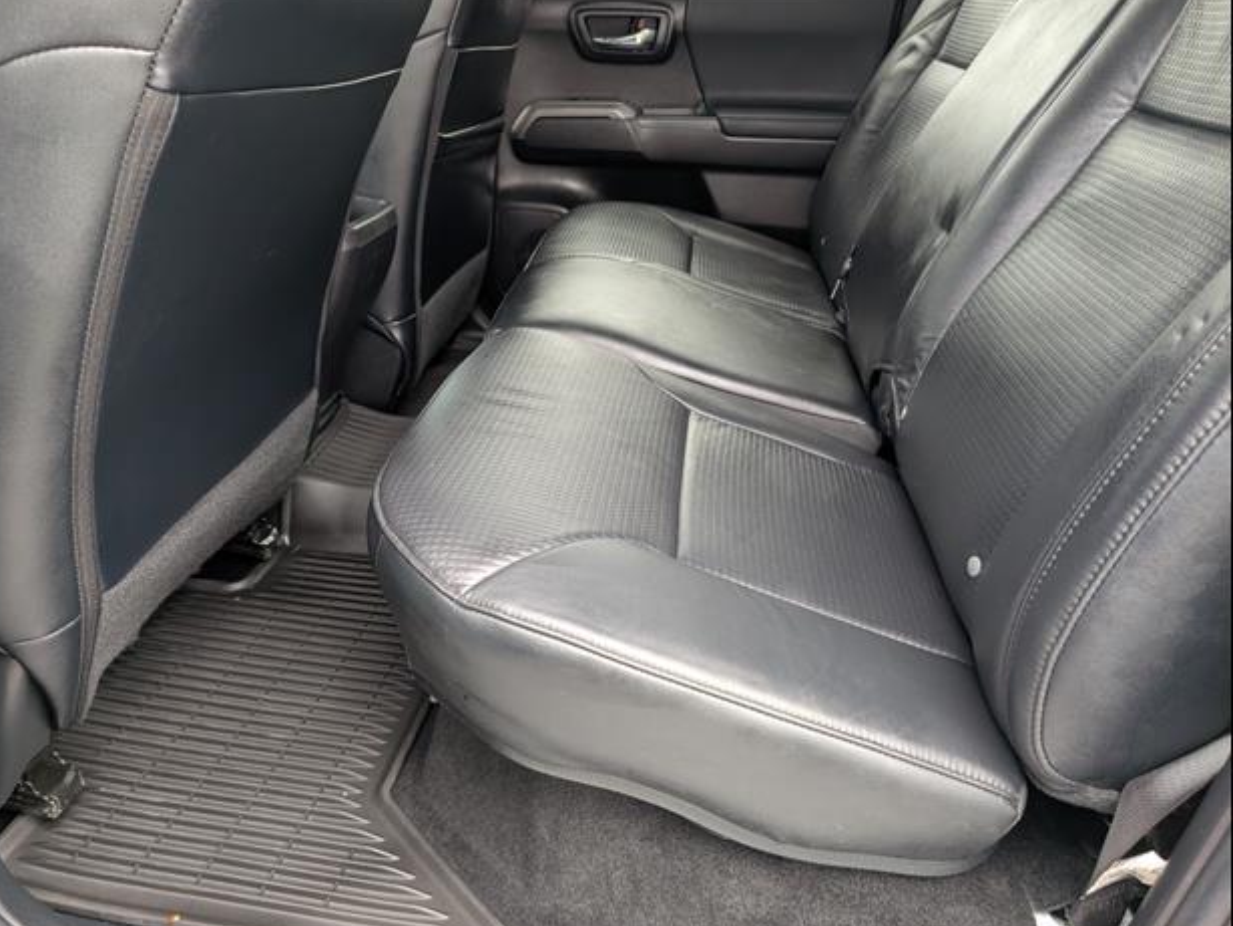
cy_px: 470
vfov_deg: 54.9
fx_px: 891
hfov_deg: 69.3
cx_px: 592
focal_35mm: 25
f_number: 1.68
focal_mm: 6.9
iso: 1002
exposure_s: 1/286
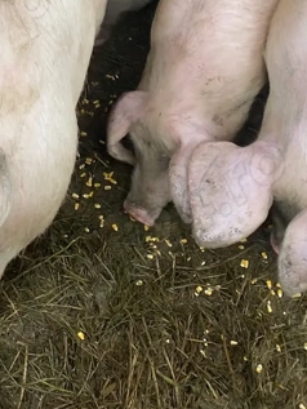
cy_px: -58
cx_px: -5
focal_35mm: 82
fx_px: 969
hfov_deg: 17.6
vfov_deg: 22.3
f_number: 1.8
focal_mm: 4.25
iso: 32
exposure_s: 1/122
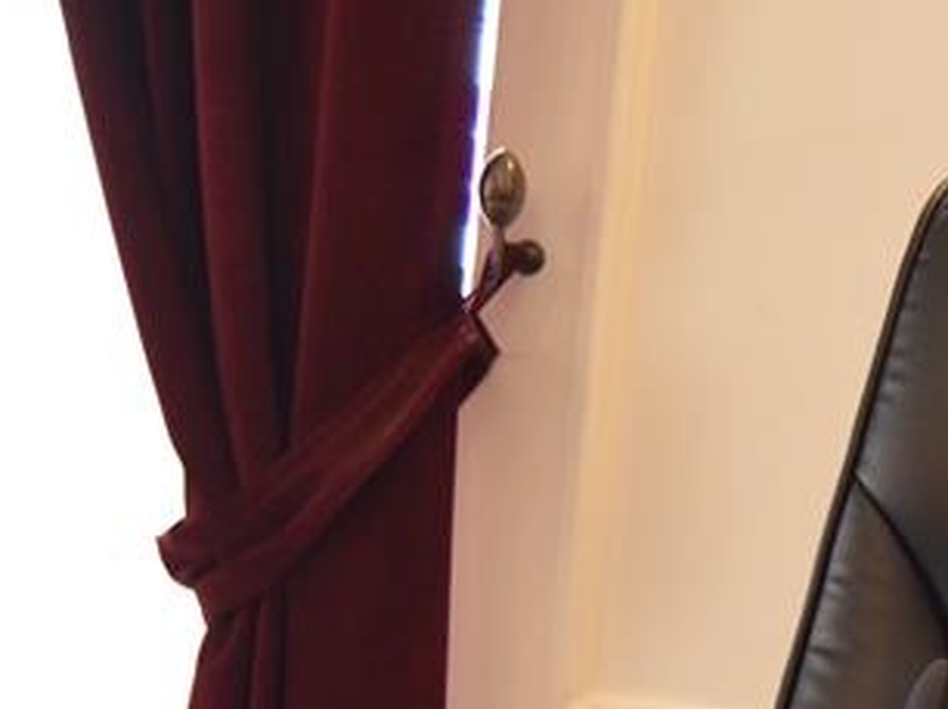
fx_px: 3530
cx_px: 1140
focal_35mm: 129
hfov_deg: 14.8
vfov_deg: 11.3
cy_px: 844
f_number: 4.5
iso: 1800
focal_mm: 32
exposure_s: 1/60
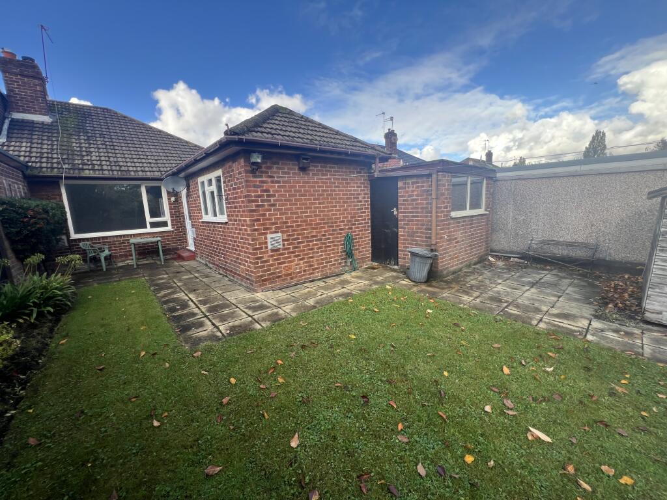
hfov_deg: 106.2
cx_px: 334
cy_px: 250
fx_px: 250
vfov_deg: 89.9
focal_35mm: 13
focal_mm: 1.57
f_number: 1.8
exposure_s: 1/348
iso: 32
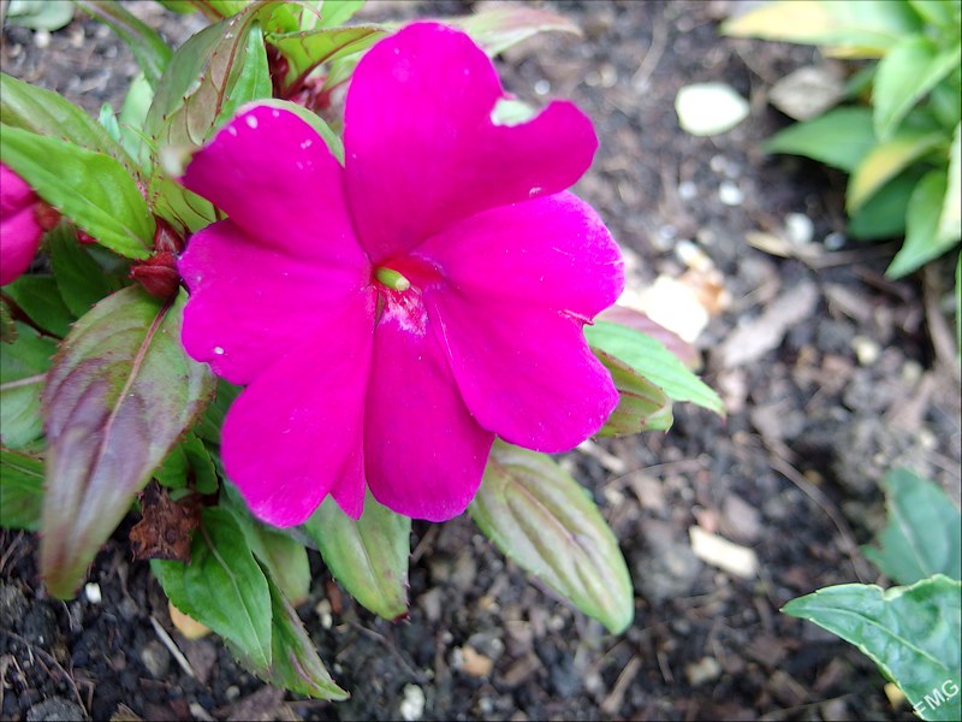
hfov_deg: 63.4
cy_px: 361
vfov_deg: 49.7
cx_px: 481
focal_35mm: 28
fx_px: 778
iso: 100
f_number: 1.8
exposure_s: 1/125
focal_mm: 6
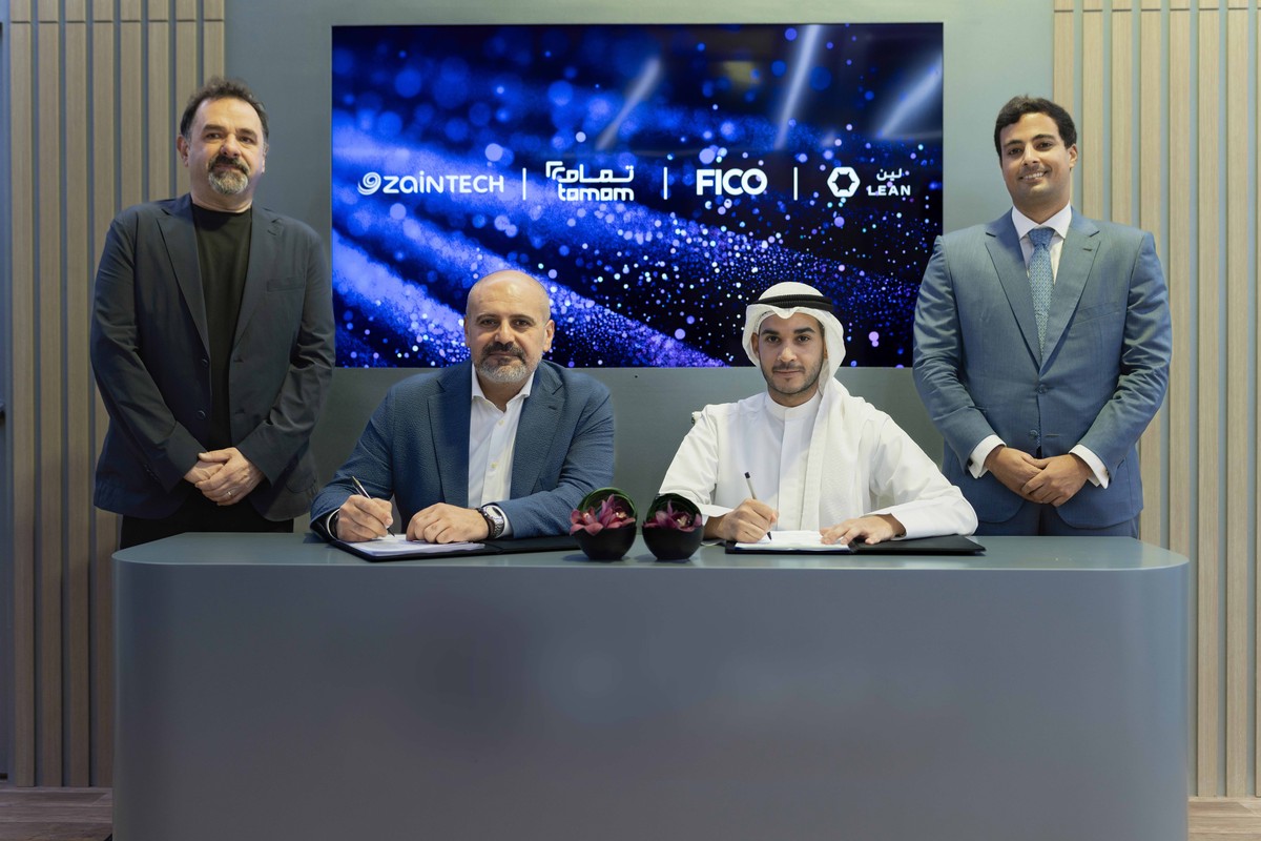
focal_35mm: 35
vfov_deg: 37.9
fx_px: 1226
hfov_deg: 54.4
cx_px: 630
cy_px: 420
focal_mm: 35
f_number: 2
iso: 500
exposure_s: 1/160
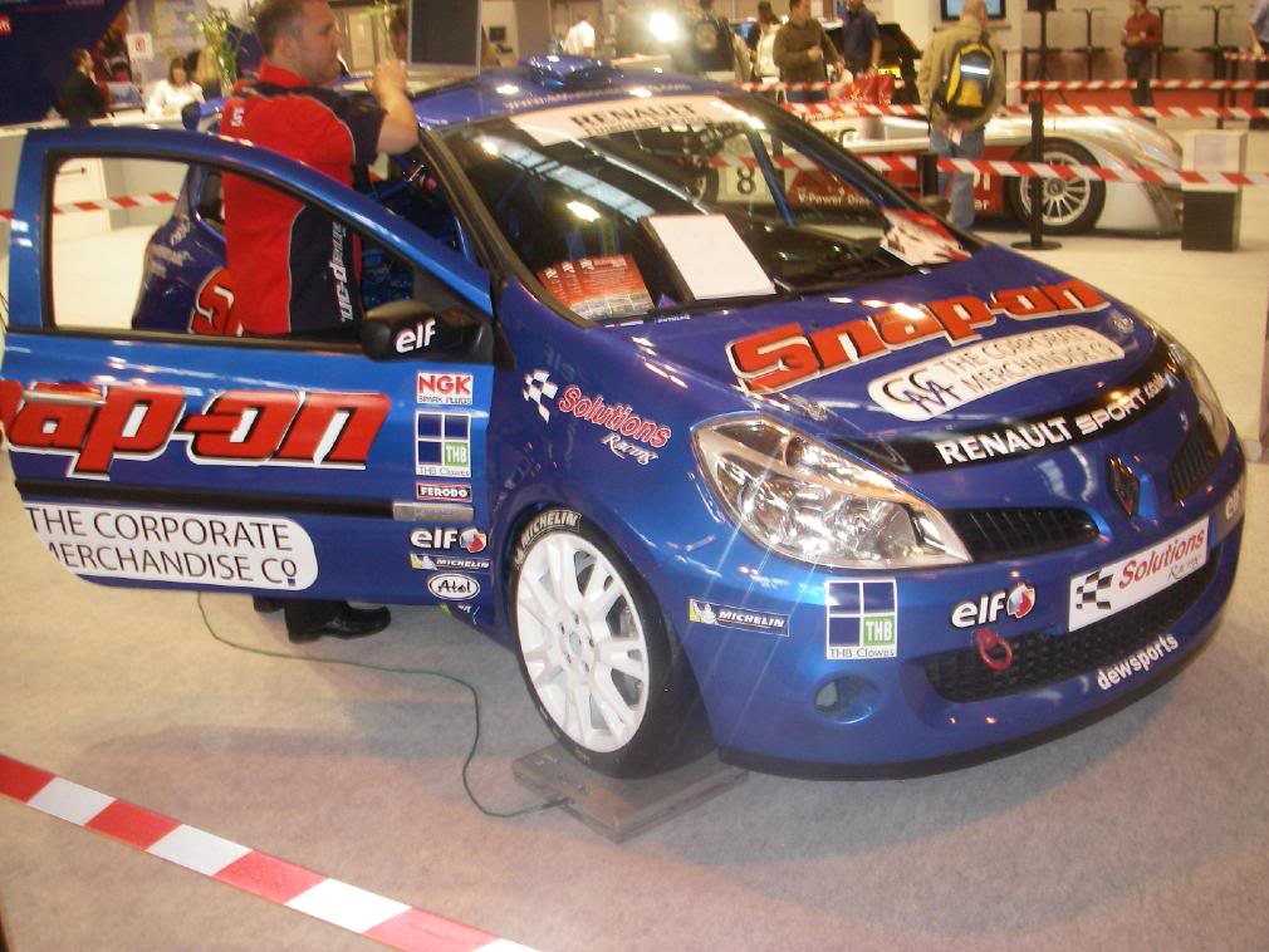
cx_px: 634
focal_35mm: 38
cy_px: 476
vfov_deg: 37.7
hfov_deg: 49.0
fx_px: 1393
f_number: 3.3
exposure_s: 1/40
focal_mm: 6.3
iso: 250
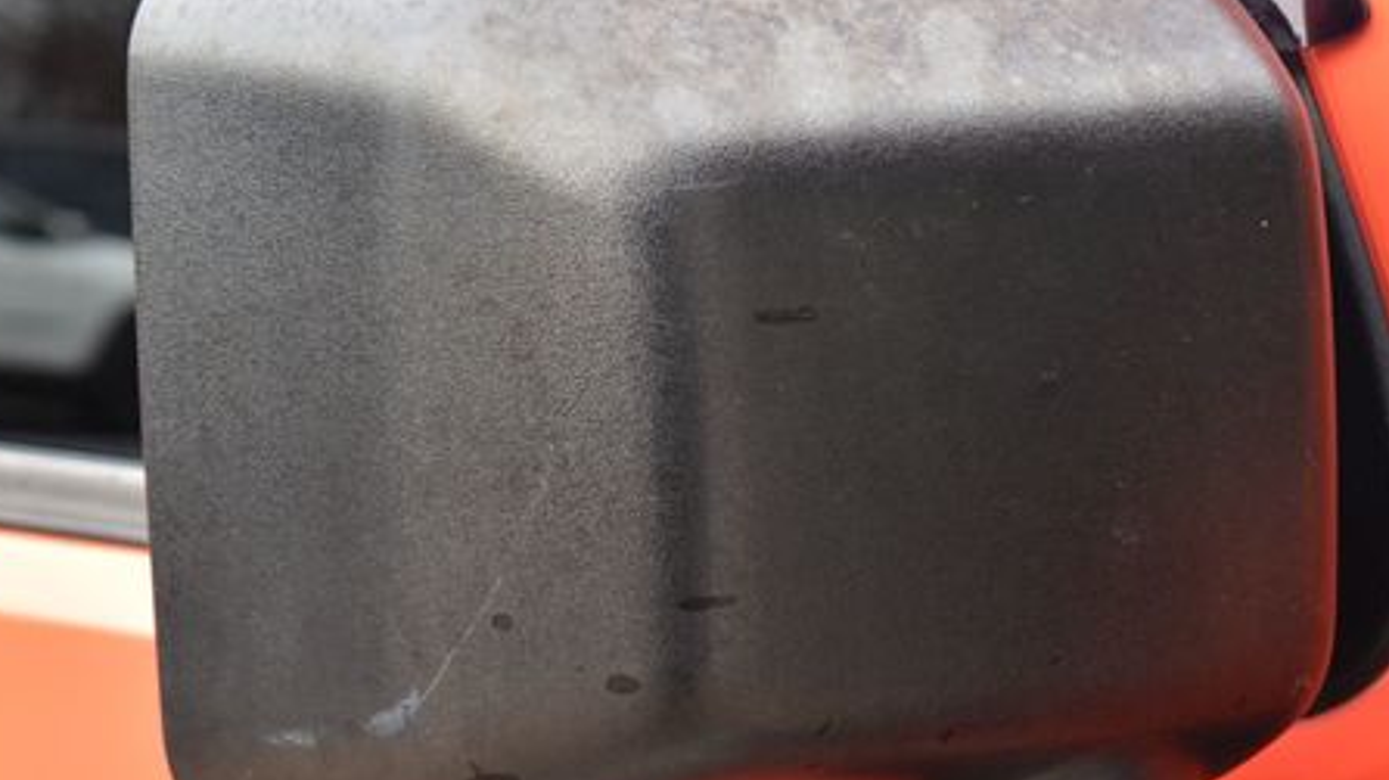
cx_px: 848
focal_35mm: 124
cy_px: 283
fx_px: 4556
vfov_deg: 9.8
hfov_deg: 17.3
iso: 400
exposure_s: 1/20
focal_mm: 55
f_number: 6.3
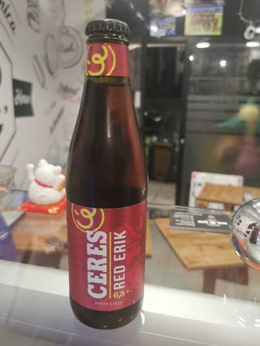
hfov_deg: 51.4
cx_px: 130
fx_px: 270
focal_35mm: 27
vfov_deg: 65.3
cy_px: 173
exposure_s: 1/100
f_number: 1.6
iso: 200
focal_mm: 5.56
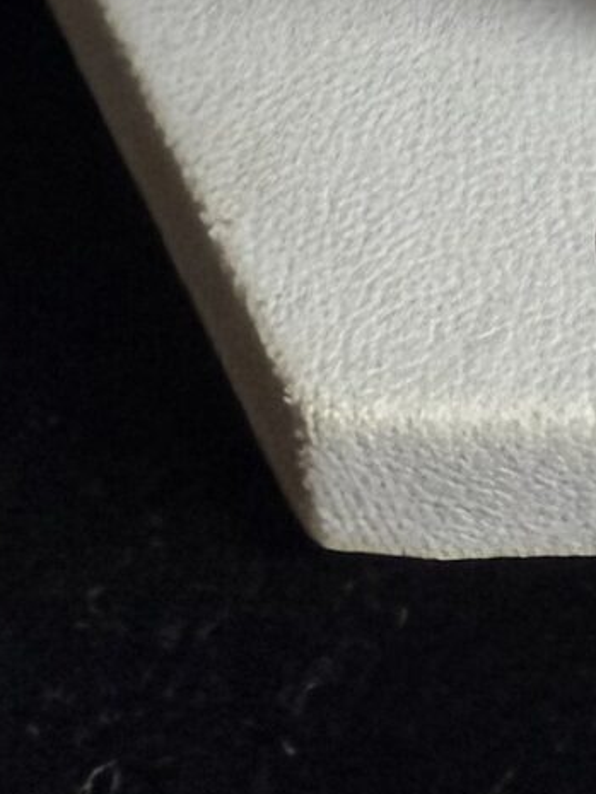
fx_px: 3029
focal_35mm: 132
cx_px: 750
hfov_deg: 11.0
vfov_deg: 11.7
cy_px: -1229
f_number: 2.2
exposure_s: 1/99
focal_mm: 2.22
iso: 125
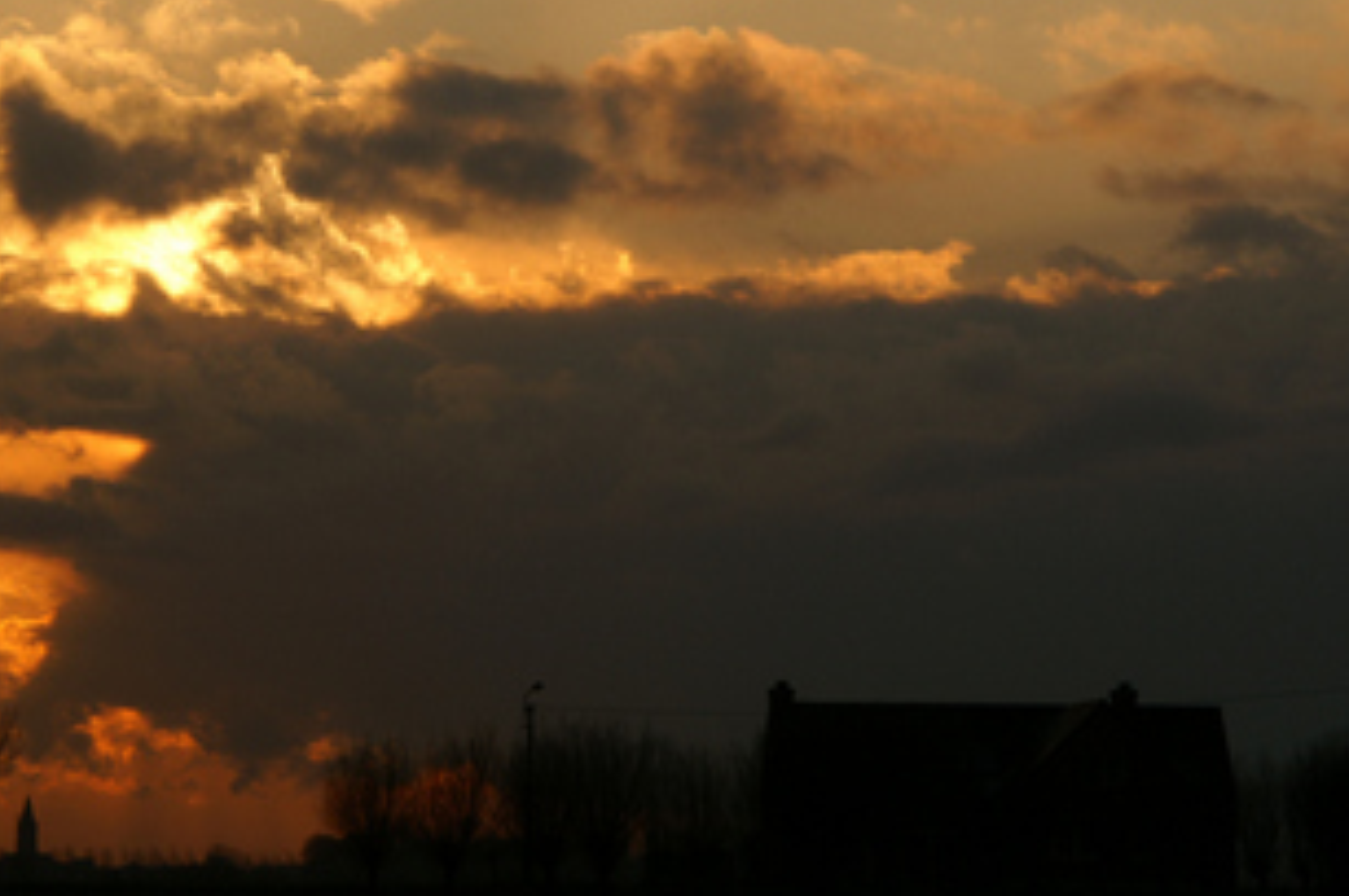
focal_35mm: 169
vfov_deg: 8.1
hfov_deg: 12.2
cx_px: 642
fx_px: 6317
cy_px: 356
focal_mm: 75
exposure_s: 1/250
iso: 100
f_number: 13
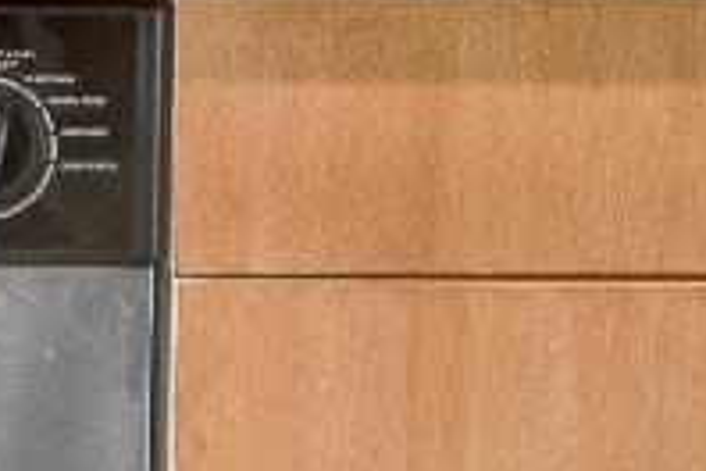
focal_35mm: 129
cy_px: -537
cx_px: -628
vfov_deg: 9.7
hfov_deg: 13.9
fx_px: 2530
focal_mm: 11.5
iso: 100
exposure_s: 1/10
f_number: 3.5
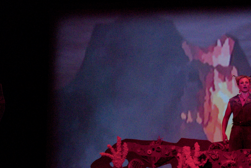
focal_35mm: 220
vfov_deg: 6.2
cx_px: 246
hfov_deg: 9.3
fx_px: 1534
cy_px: 103
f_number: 5.3
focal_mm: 48
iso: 3200
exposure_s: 1/60
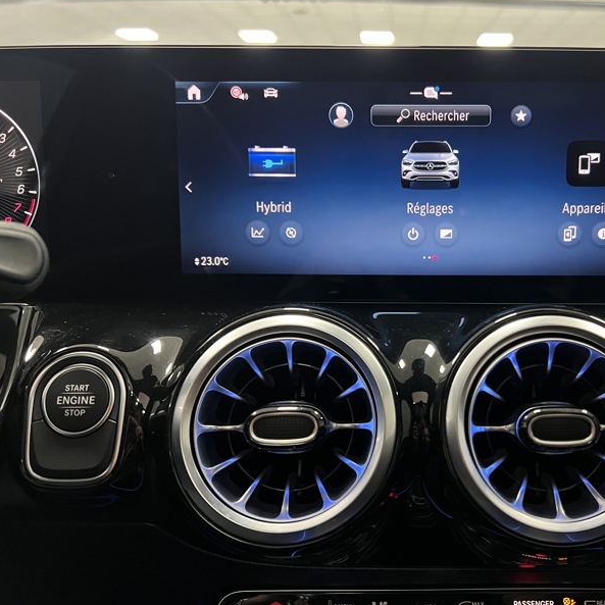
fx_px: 613
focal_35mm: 31
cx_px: 404
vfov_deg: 52.5
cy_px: 303
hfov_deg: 51.5
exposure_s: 1/33
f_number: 1.5
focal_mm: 5.7
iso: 400
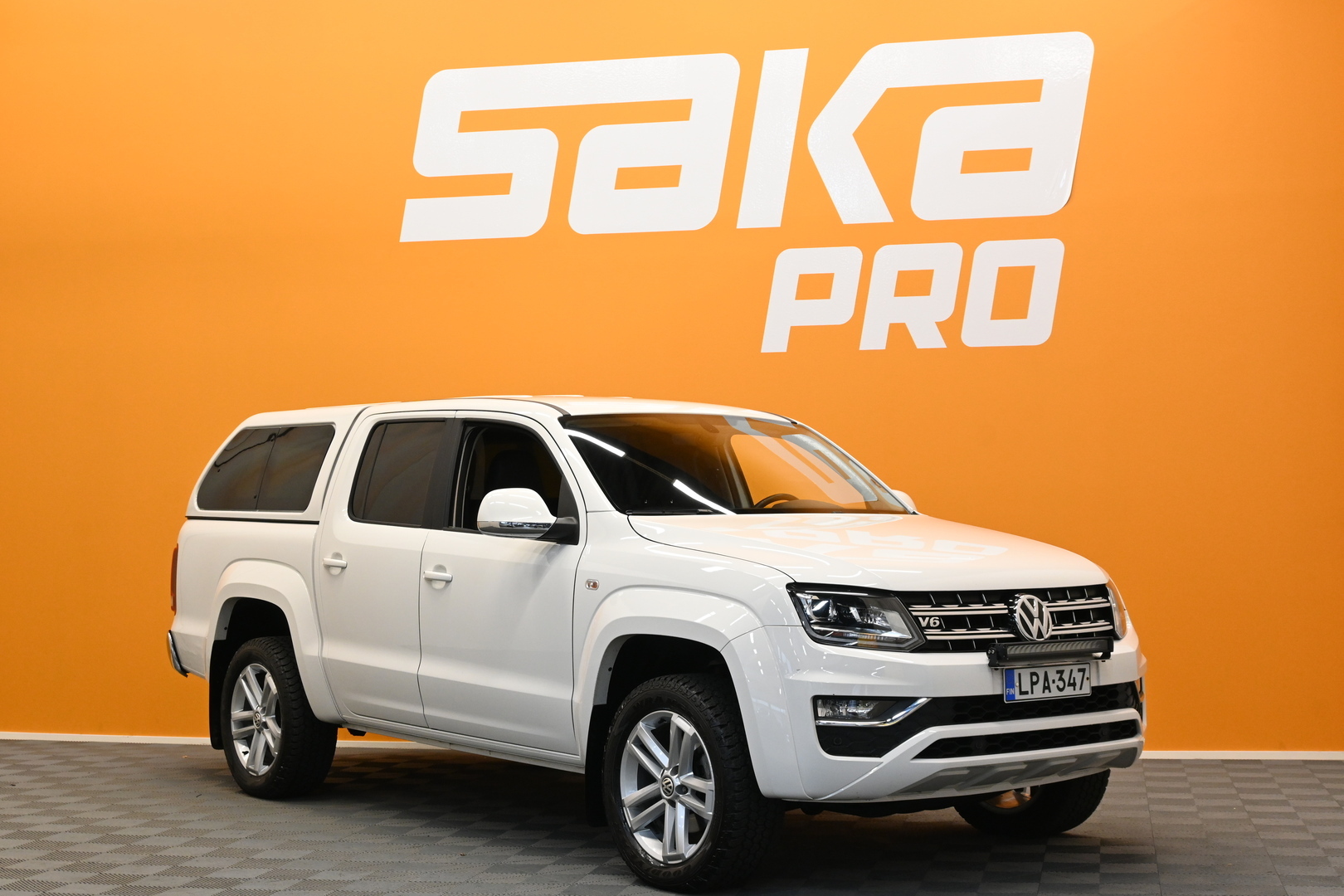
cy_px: 448
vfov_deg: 26.5
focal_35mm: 51
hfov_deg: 38.9
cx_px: 672
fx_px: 1904
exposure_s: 1/50
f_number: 7.1
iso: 1250
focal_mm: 34
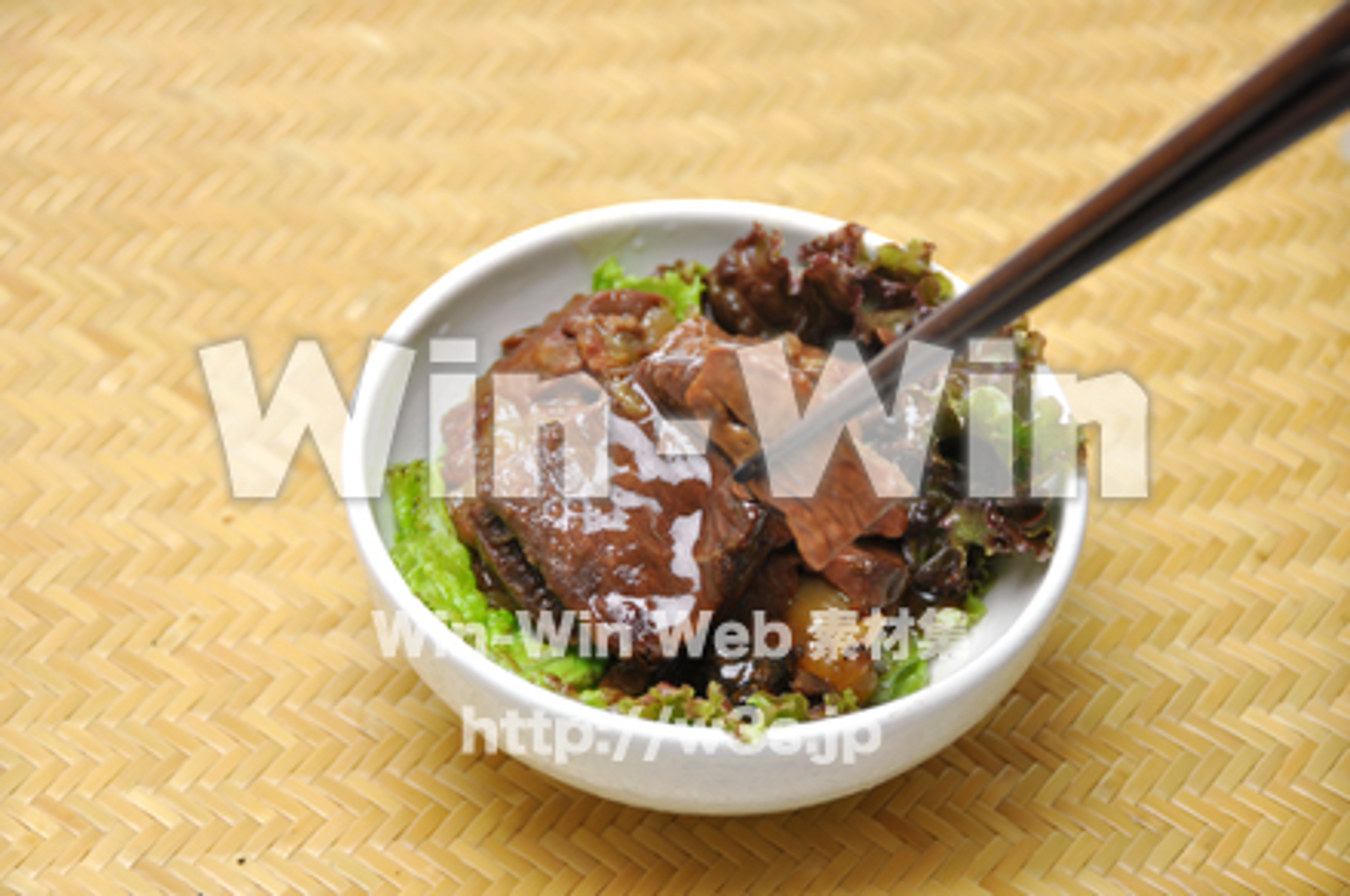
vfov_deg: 9.6
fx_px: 5336
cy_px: 448
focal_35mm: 142
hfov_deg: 14.4
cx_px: 675
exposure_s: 1/13
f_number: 5.3
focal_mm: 95
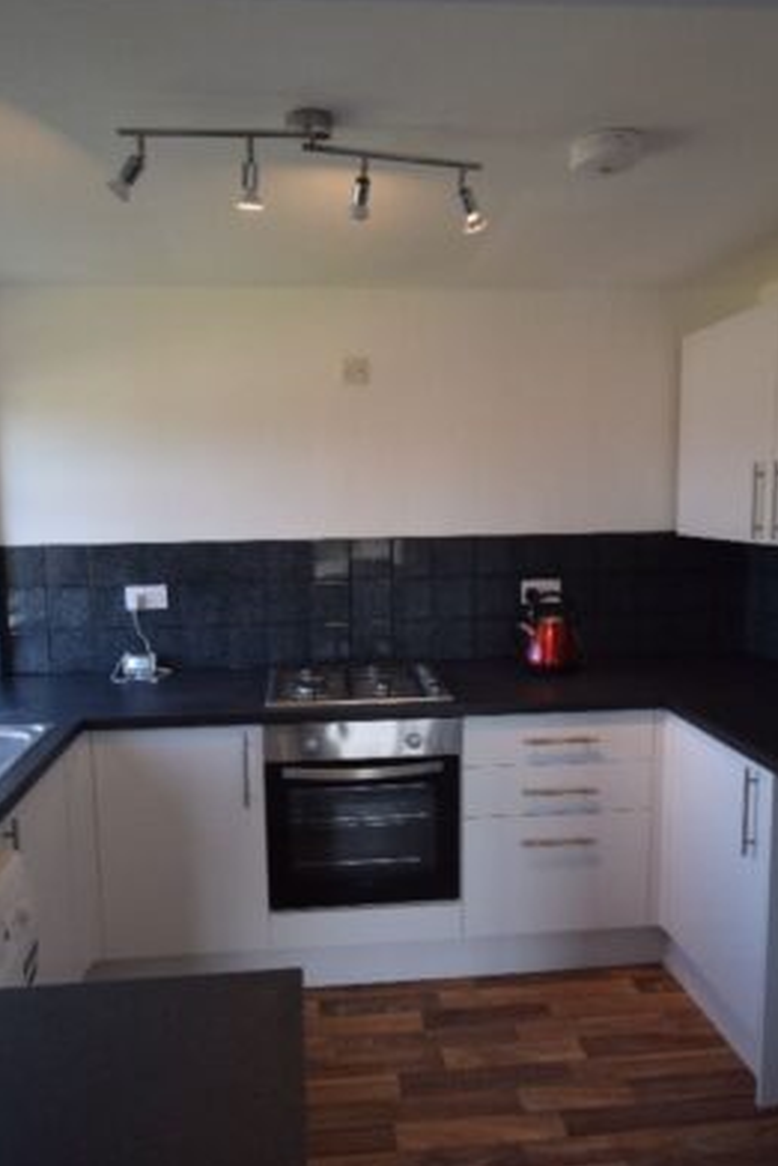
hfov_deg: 55.1
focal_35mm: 23
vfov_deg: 76.1
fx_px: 745
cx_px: 361
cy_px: 587
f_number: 6.3
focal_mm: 10
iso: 400
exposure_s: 1/160
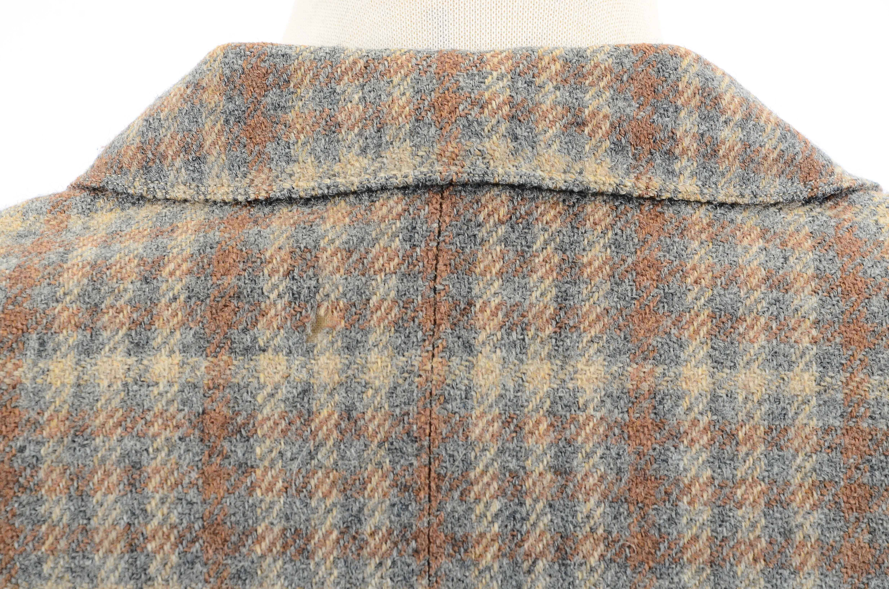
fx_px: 3881
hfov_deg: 13.1
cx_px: 444
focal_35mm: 158
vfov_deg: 8.7
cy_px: 294
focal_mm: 105
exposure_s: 1/80
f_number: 11
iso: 400
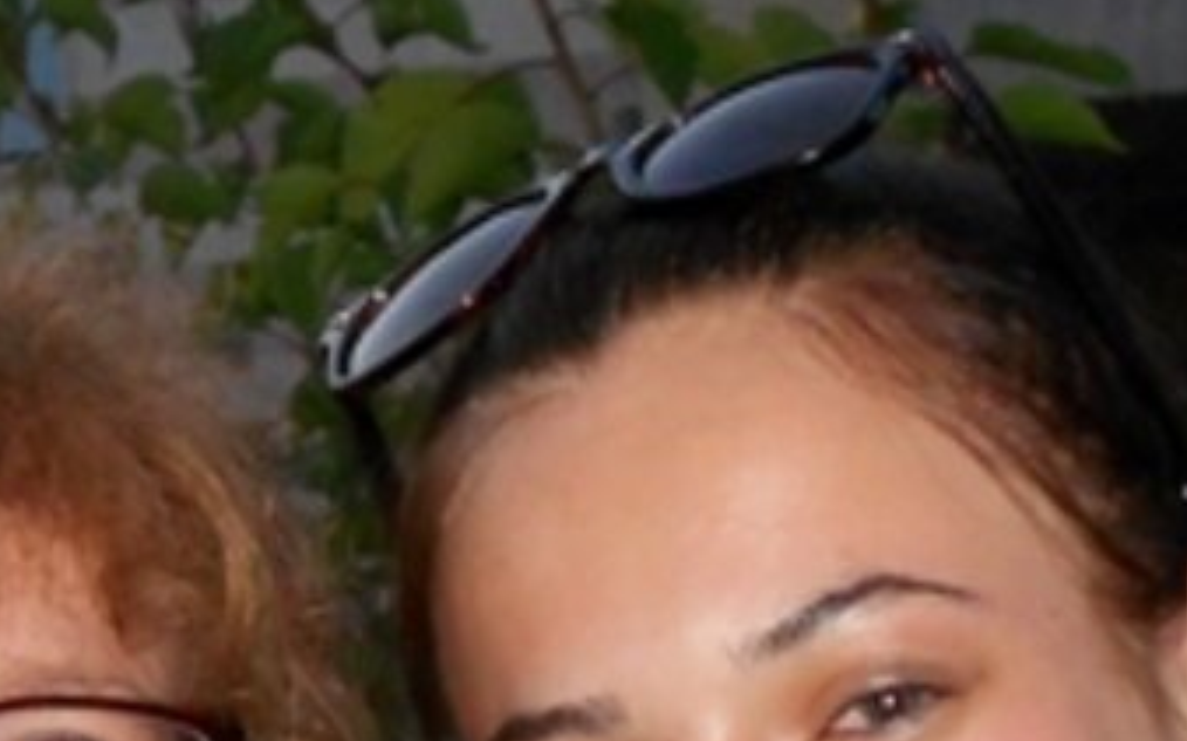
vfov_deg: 7.1
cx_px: 393
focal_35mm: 180
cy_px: 1287
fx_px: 5821
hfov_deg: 11.6
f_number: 4.5
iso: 200
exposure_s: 1/60
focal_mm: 8.8
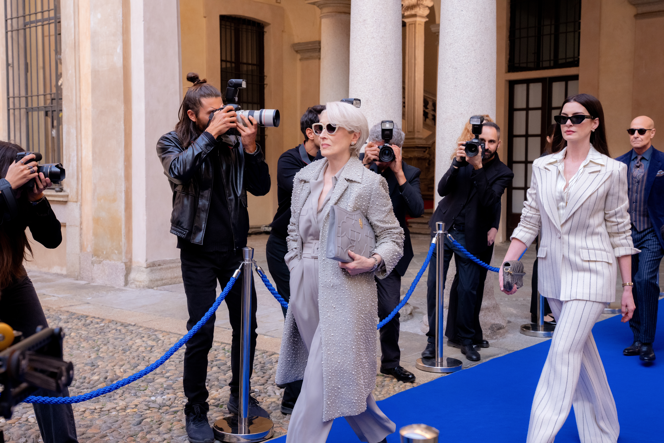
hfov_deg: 44.5
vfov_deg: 30.5
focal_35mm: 44
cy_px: 222
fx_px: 811
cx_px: 332
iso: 2500
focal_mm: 44
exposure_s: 1/640
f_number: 5.6
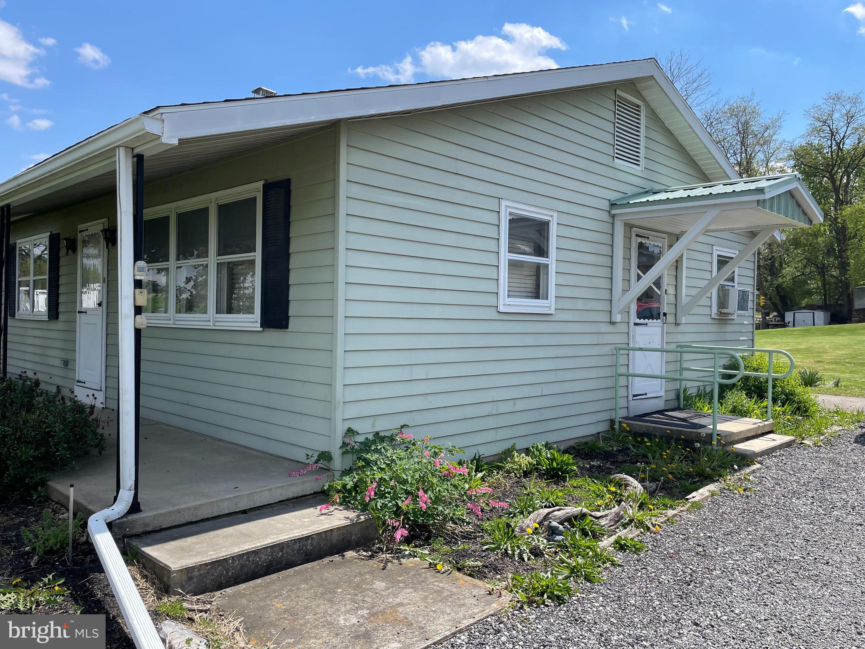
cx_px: 432
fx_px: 650
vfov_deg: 53.1
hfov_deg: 67.3
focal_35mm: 26
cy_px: 324
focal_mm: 4.2
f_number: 1.6
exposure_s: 1/2681
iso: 32
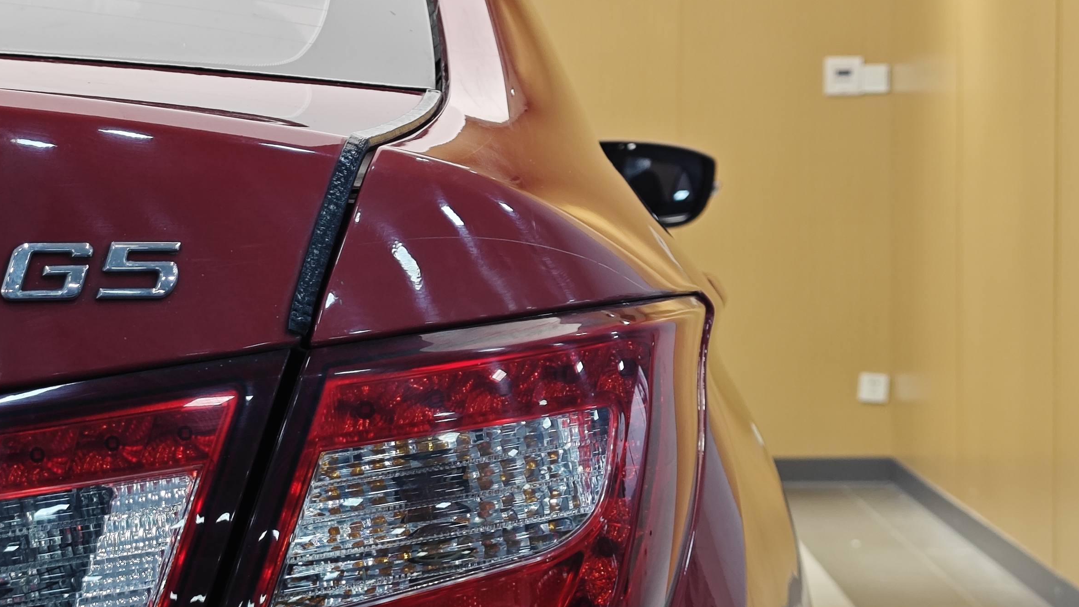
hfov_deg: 24.4
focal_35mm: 87
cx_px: 434
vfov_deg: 13.9
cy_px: 327
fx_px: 2489
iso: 125
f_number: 1.9
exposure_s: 1/100
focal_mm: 8.7
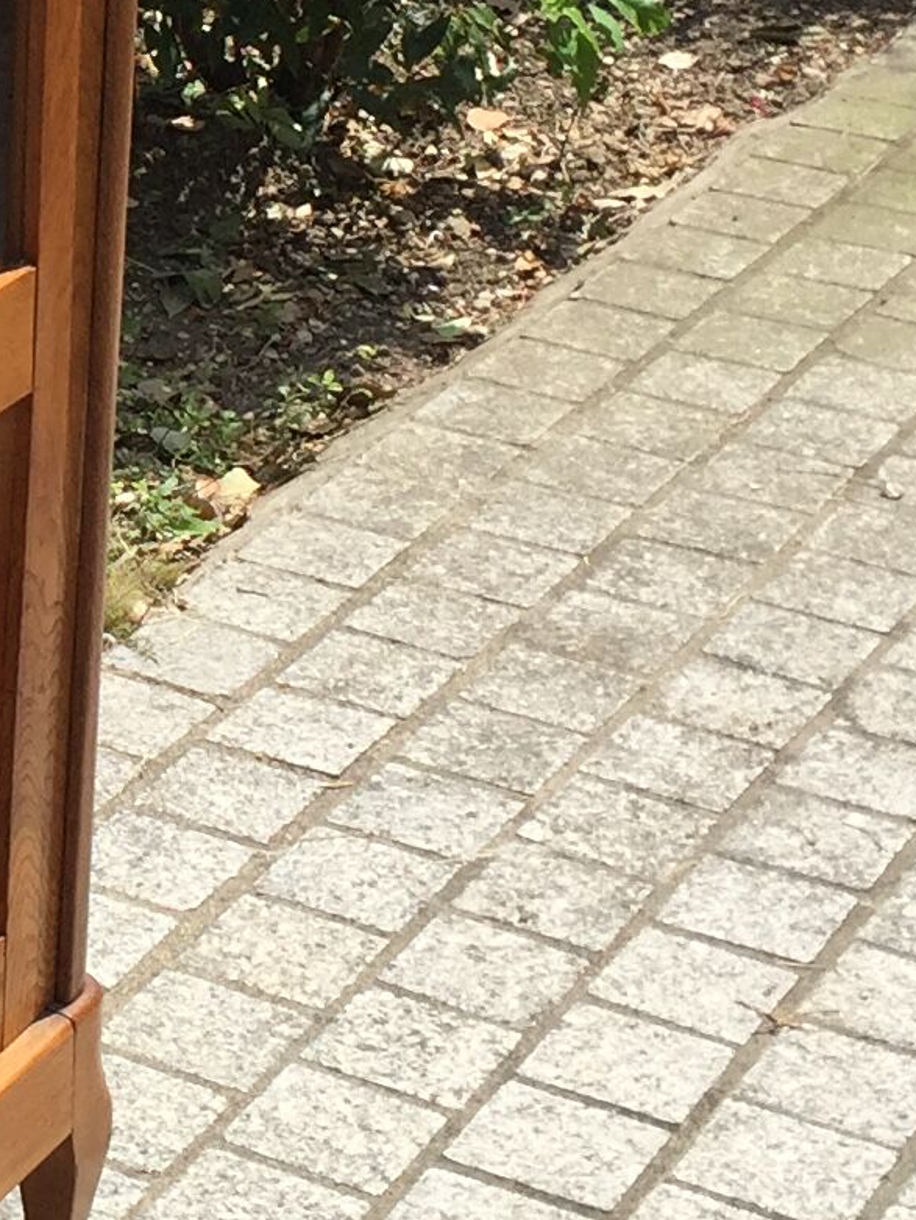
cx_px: -584
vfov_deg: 16.0
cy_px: 2
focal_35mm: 121
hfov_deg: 11.6
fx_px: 4267
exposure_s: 1/1647
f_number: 2.2
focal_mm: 4.15
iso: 32
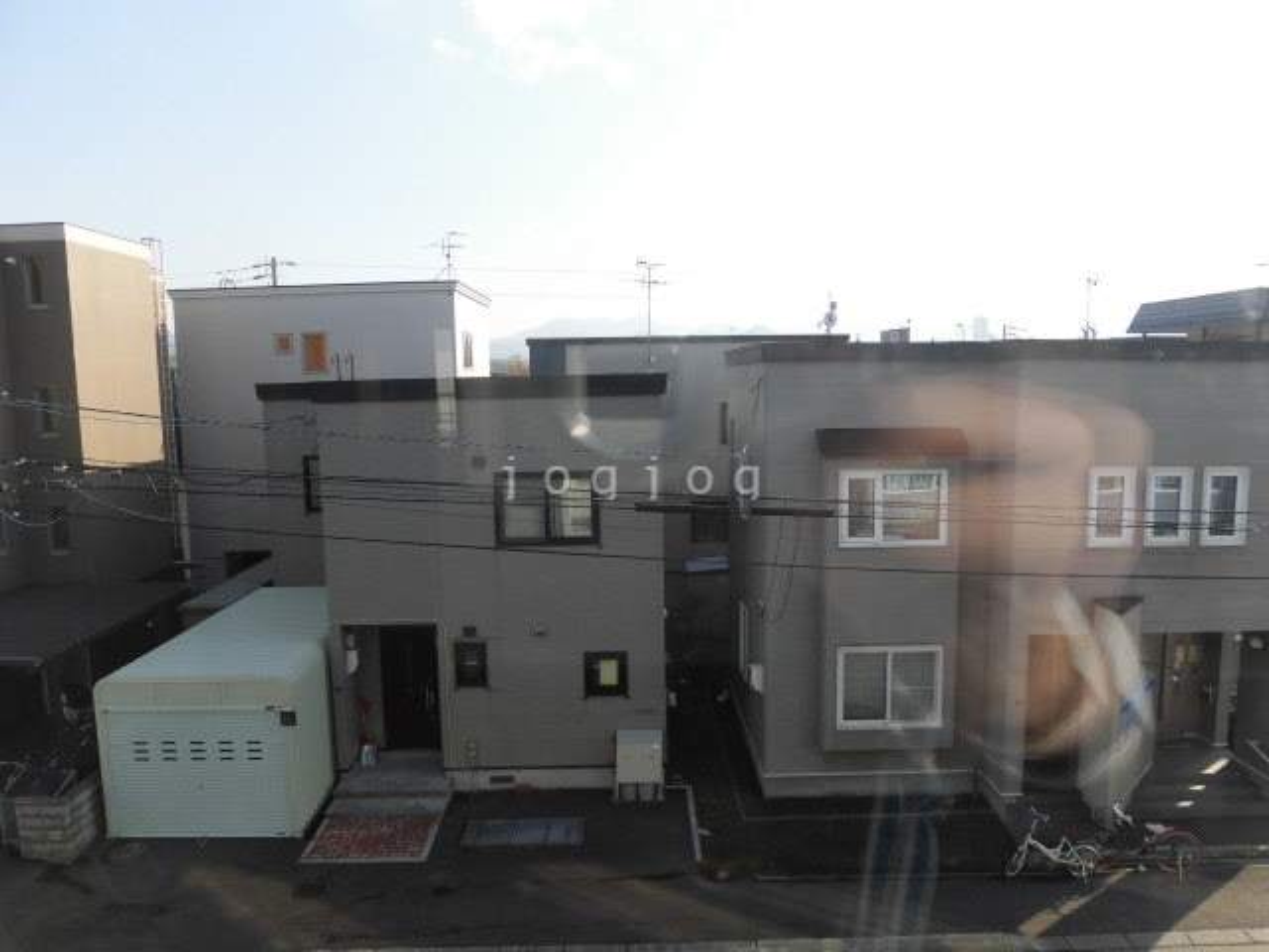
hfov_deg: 71.6
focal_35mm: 24
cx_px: 634
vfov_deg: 56.8
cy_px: 476
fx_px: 880
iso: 100
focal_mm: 4.3
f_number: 3.1
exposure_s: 1/640
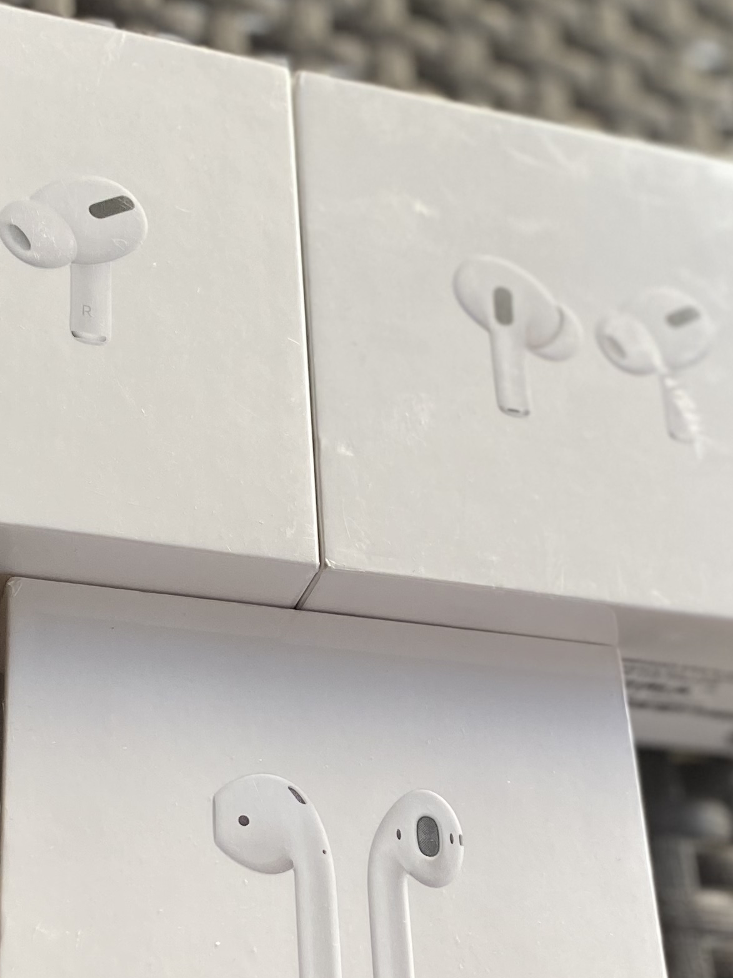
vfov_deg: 28.6
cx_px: 350
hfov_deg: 21.9
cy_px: 716
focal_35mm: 67
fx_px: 1892
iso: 100
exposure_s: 1/121
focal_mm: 4.25
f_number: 1.8
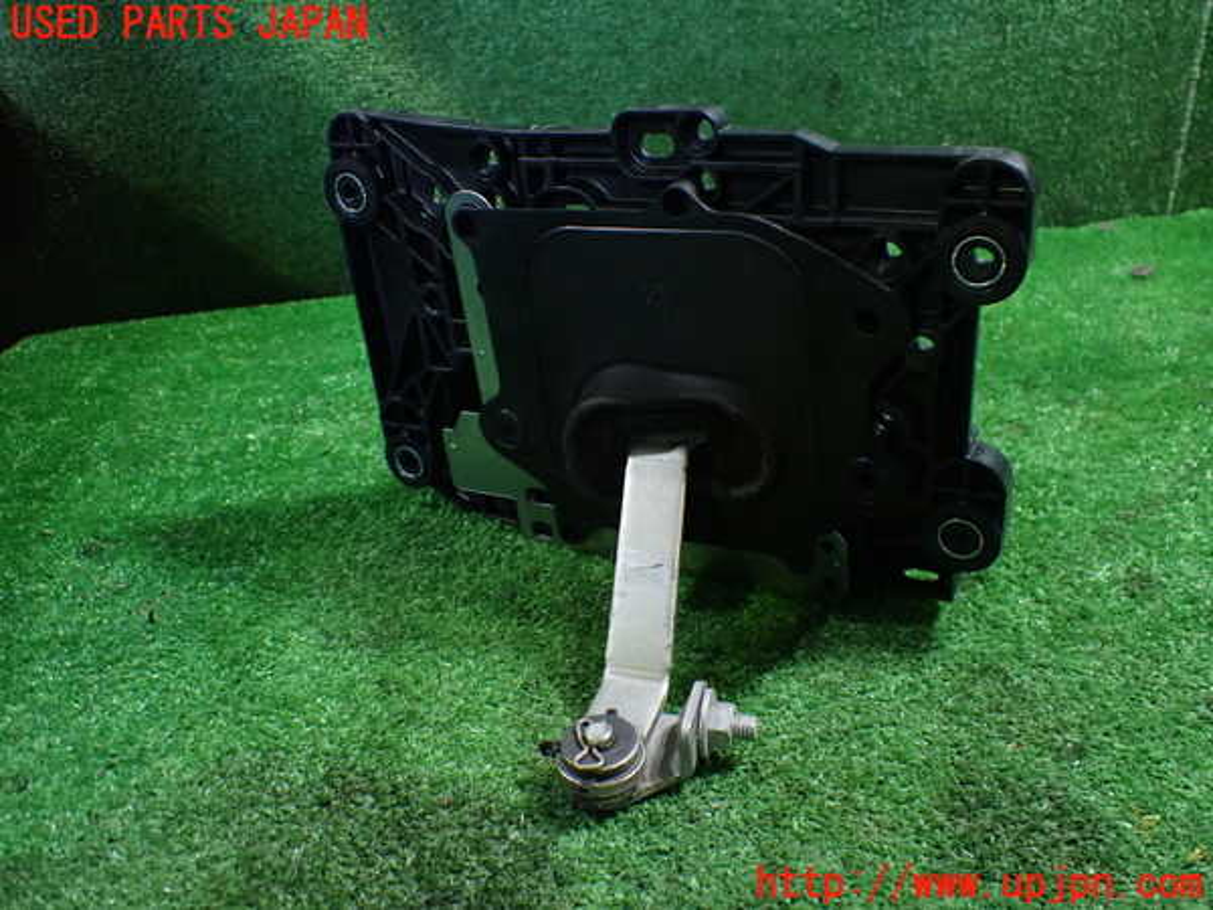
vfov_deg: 46.8
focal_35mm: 30
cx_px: 606
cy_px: 455
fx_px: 1051
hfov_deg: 60.0
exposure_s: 1/80
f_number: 2.3
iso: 800
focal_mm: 5.4
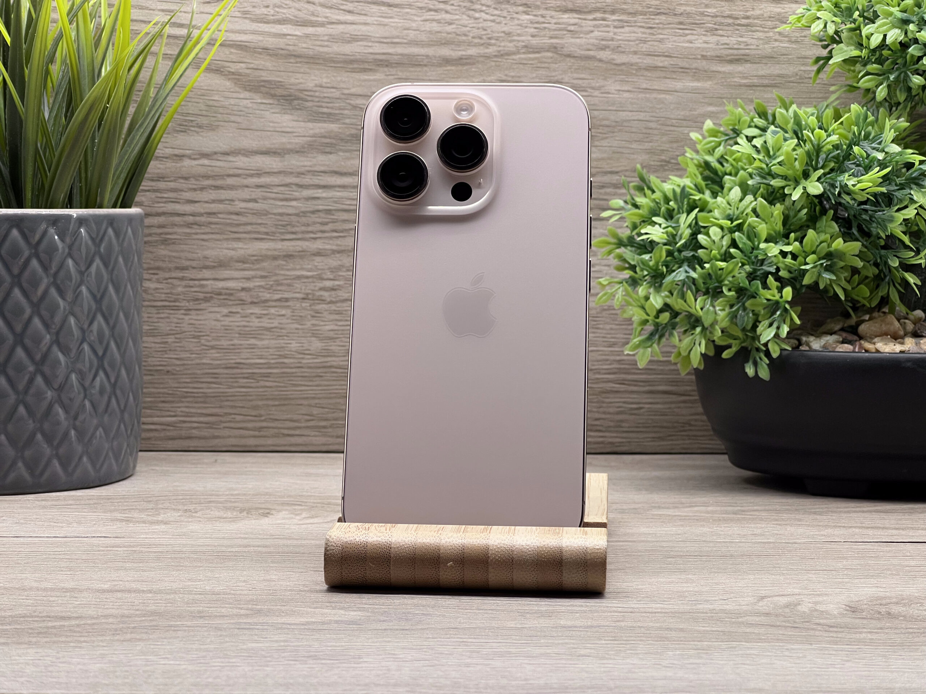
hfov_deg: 25.3
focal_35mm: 77
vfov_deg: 19.1
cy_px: 347
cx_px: 463
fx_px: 2060
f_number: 2.8
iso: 80
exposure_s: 1/100
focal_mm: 9
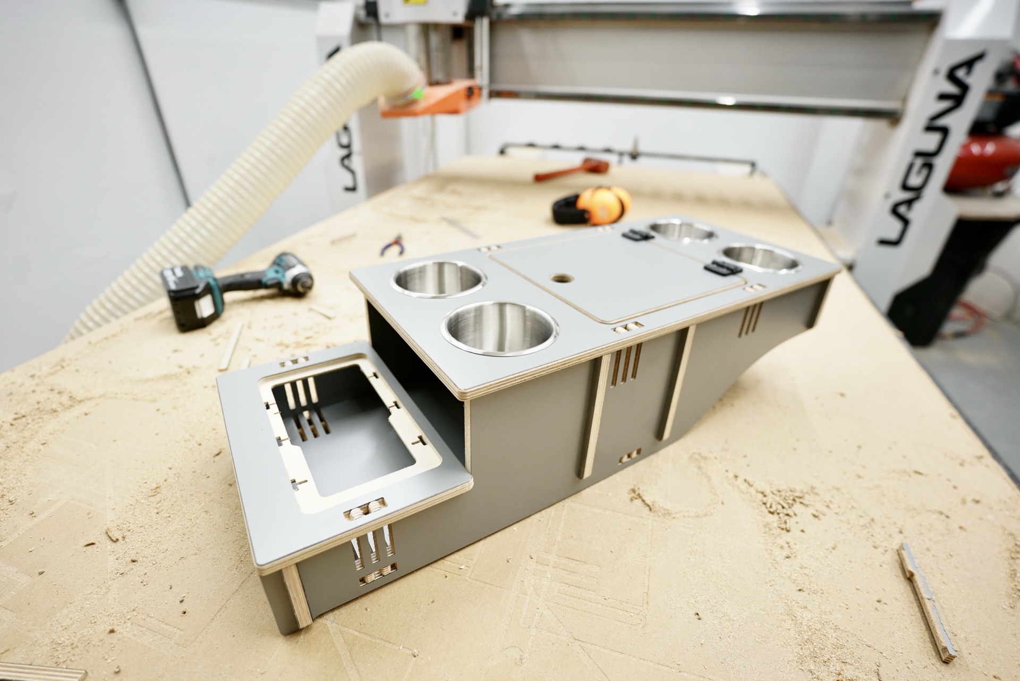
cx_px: 510
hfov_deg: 93.3
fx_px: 482
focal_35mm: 17
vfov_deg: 70.5
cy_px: 340
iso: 1000
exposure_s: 1/250
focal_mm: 17
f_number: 2.8
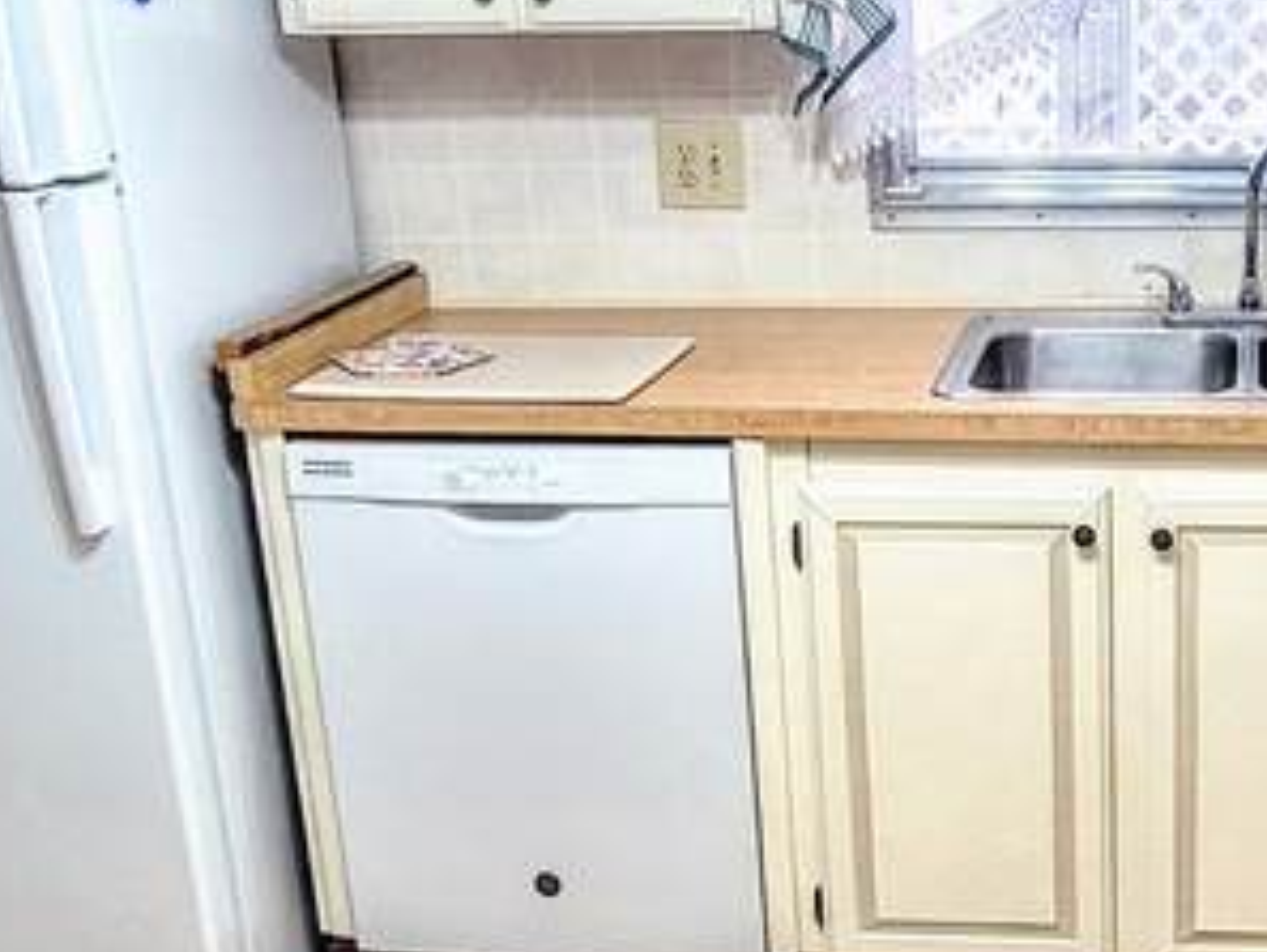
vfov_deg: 26.0
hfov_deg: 33.2
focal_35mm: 56
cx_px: 1037
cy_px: 589
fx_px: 2051
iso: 64
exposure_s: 1/60
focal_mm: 1.74
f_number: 2.2
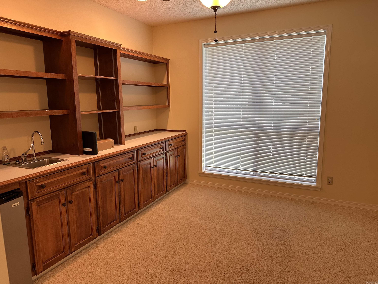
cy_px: 142
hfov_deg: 71.6
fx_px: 262
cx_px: 189
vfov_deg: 56.8
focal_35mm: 24
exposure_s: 1/60
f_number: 1.78
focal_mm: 6.86
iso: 125
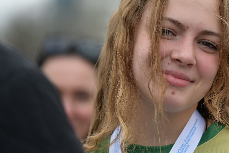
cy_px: 101
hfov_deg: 6.9
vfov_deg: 4.6
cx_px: 205
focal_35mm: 297
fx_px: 1889
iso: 320
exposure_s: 1/2500
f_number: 2.8
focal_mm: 150
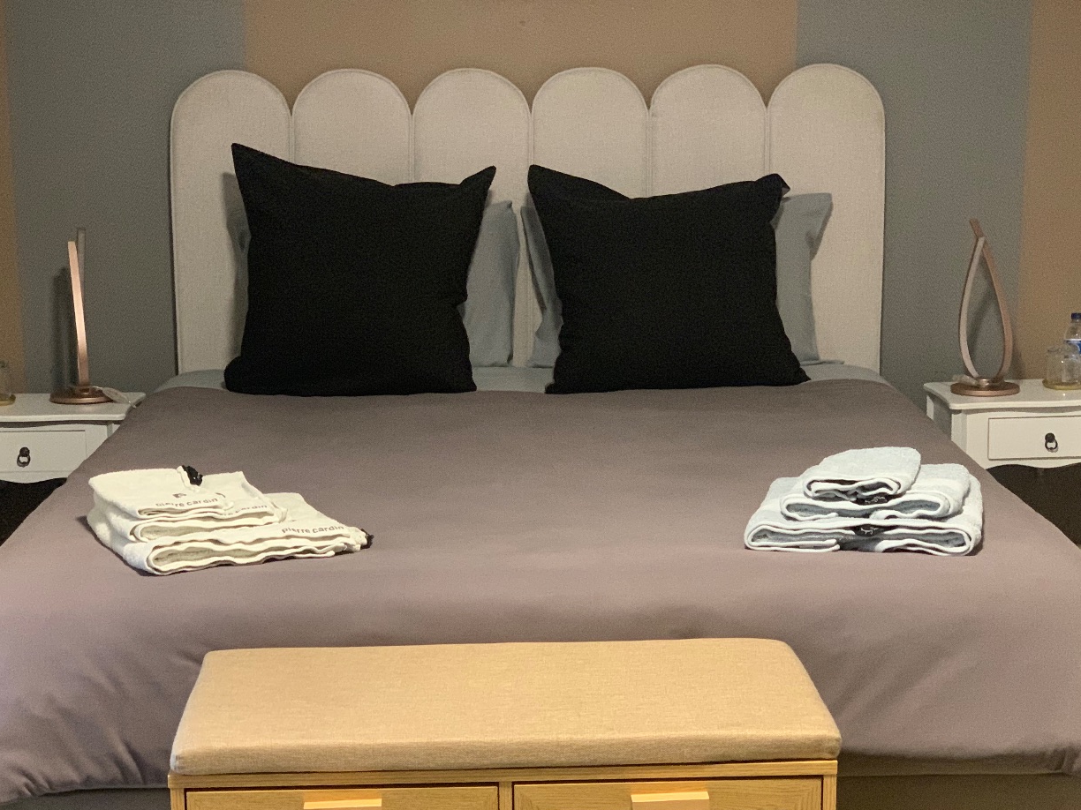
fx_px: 2124
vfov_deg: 21.5
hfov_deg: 28.6
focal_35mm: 68
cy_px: 527
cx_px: 546
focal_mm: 6
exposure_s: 1/33
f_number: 2.4
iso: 500
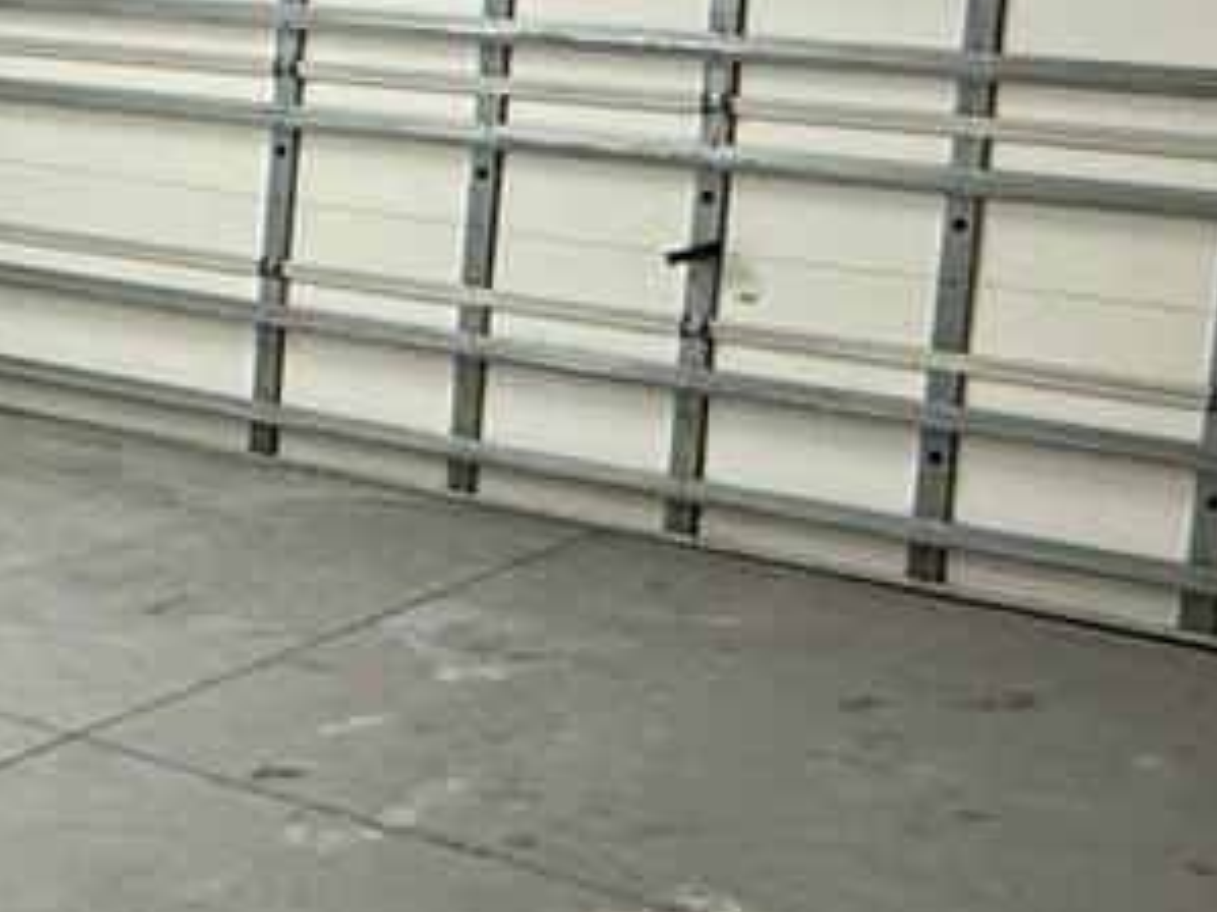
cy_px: 289
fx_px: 2636
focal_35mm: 75
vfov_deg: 19.6
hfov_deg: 24.5
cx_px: -73
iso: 320
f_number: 2.2
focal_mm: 2.22
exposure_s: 1/120
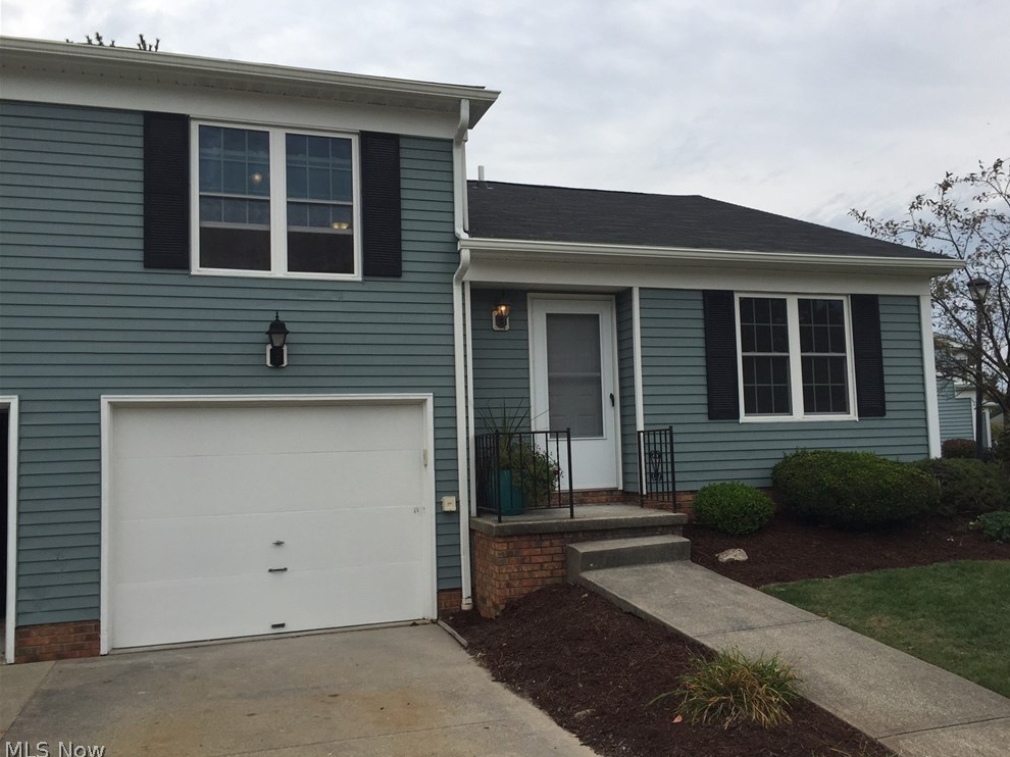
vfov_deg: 46.8
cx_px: 521
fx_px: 875
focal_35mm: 30
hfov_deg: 60.0
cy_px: 375
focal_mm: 4.15
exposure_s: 1/1980
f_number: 2.2
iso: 32
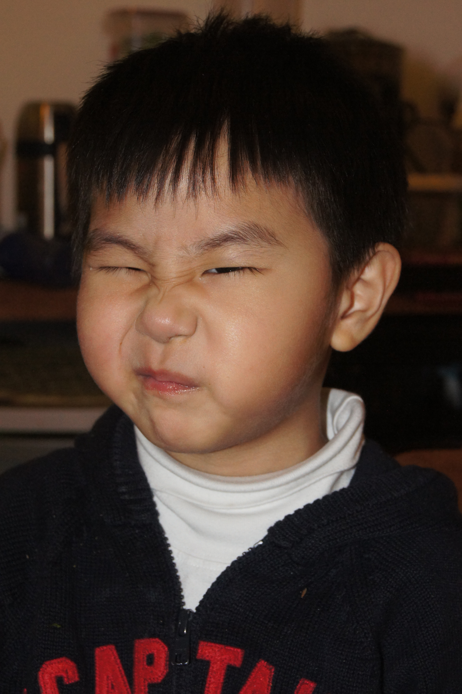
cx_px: 231
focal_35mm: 75
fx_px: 1445
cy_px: 347
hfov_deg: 18.2
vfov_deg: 27.0
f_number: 8
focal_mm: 50
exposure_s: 1/80
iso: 800
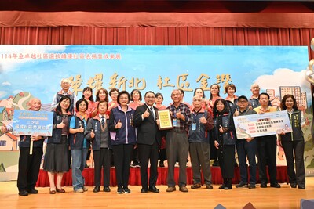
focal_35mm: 31
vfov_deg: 42.4
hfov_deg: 60.3
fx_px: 270
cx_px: 157
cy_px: 104
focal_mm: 31
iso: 1800
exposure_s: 1/125
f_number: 5.6
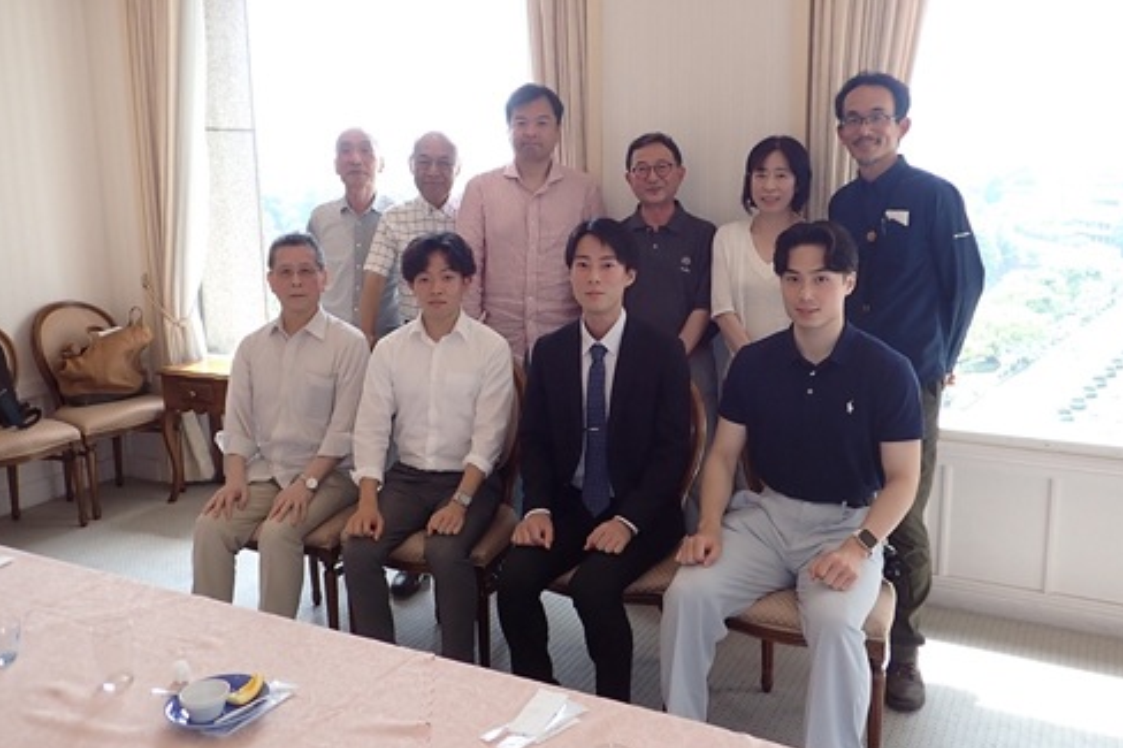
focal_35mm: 32
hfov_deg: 58.7
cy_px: 339
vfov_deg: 41.0
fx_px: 998
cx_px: 568
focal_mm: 5.4
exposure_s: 1/125
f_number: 2.3
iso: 125
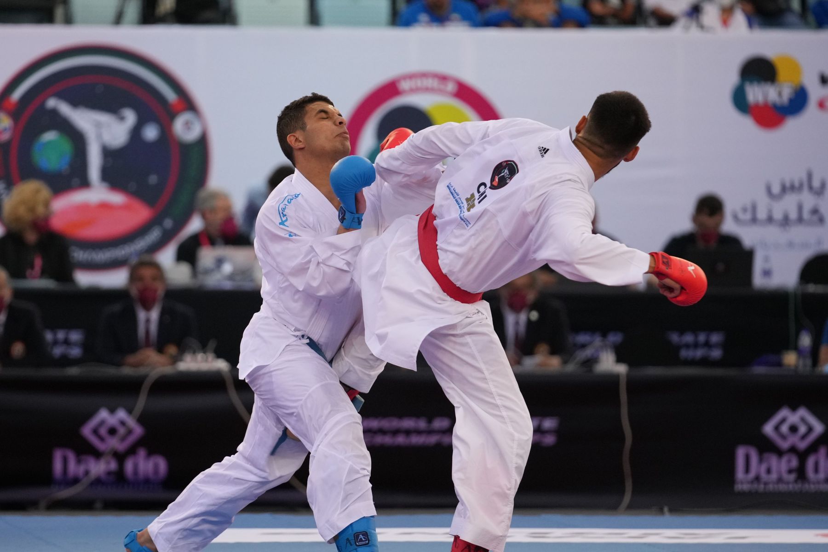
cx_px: 414
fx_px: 6899
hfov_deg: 6.9
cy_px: 276
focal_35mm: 300
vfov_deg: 4.6
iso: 2000
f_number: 2.8
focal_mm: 200
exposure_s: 1/1000
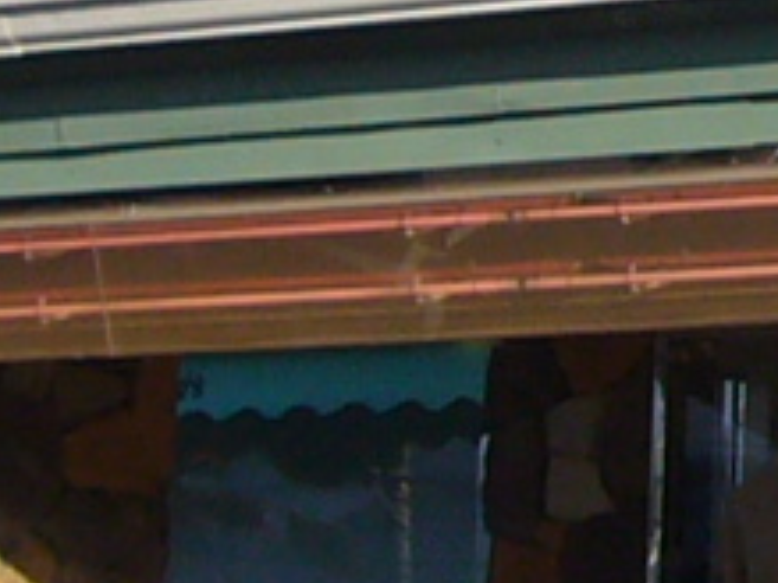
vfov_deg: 5.6
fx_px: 5908
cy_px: 167
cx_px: 1805
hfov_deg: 7.1
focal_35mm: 263
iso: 80
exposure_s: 1/400
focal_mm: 4.6
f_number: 5.6
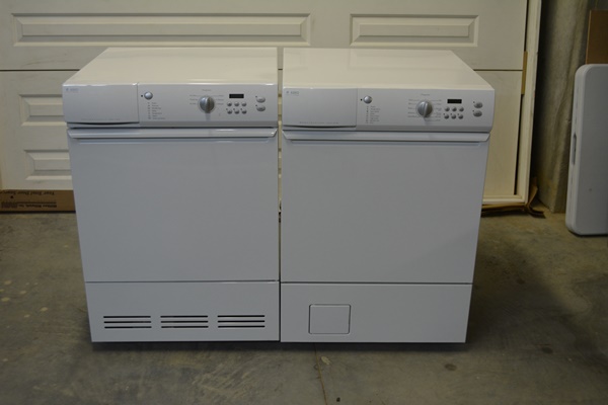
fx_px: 709
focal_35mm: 42
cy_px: 202
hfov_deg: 46.4
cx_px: 304
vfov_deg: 31.9
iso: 800
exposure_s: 1/60
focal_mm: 28
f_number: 4.5
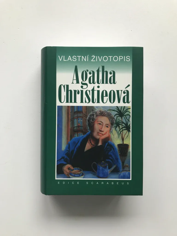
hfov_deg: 49.7
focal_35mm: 28
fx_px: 191
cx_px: 88
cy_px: 118
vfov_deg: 63.4
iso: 25
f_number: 1.8
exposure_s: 1/33
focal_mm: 3.99
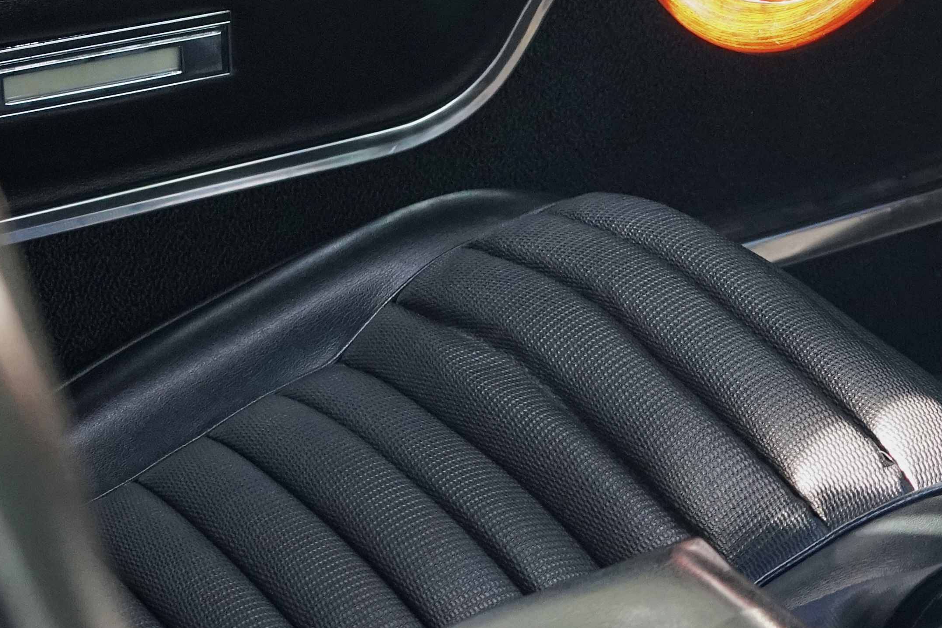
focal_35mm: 129
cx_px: 1327
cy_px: -88
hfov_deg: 15.0
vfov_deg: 10.5
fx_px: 3375
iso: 1600
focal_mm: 35
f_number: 5.6
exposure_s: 1/160
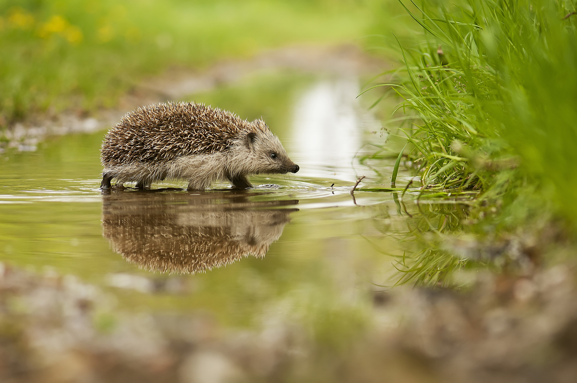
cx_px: 288
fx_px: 2521
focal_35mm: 158
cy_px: 192
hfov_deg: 13.1
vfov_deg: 8.7
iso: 250
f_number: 3.2
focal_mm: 105
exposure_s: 1/800
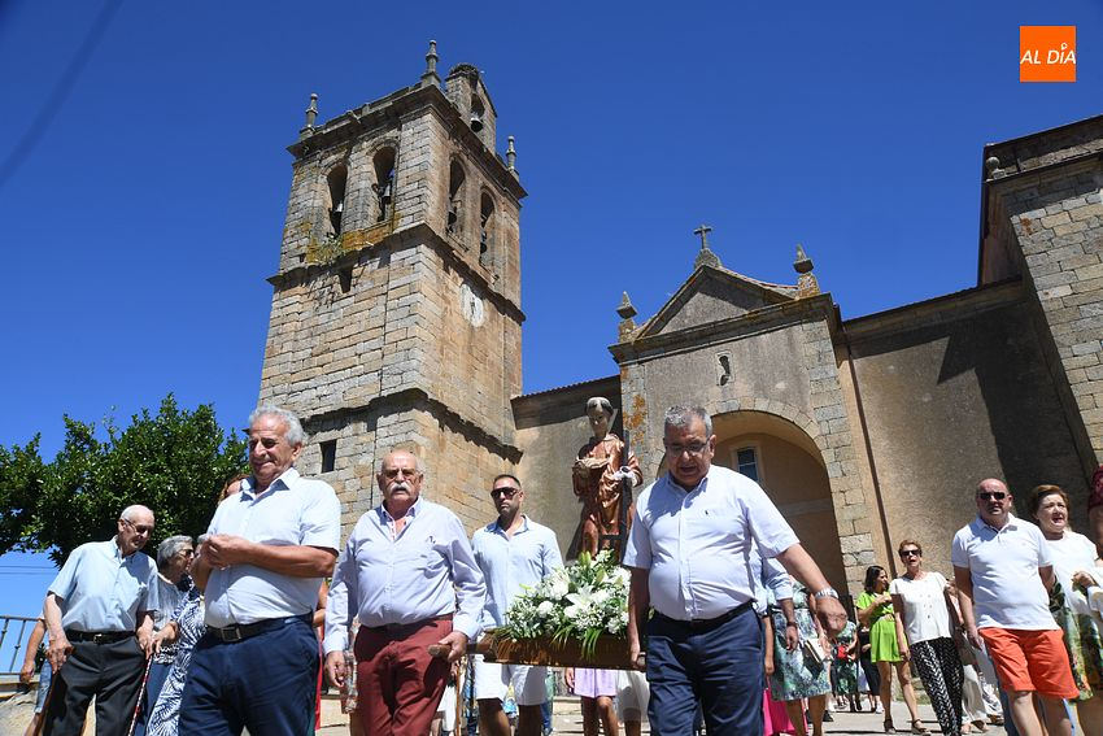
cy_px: 368
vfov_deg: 49.6
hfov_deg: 69.4
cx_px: 552
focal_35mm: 26
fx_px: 797
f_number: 11
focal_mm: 26
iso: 125
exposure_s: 1/160
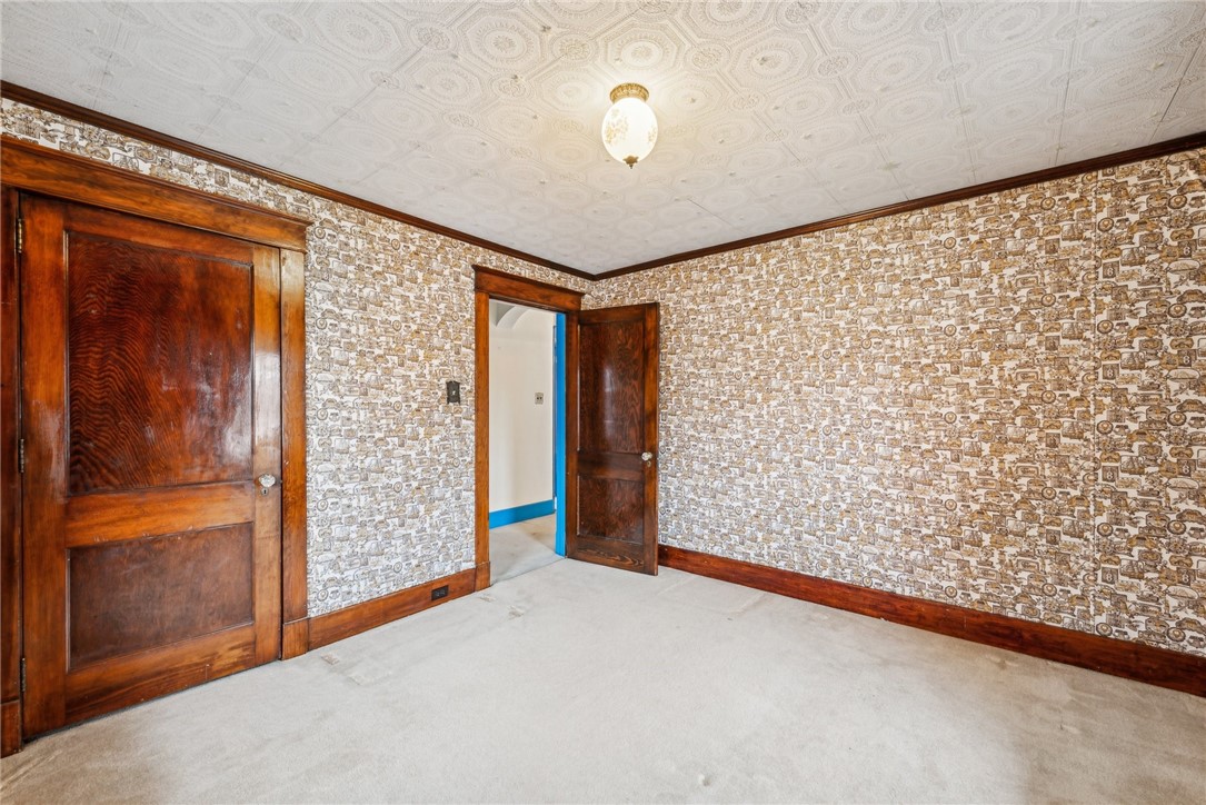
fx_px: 469
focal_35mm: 14
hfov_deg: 104.2
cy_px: 402
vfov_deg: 81.2
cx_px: 603
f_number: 11
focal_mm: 14
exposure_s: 1/1.67
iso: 50
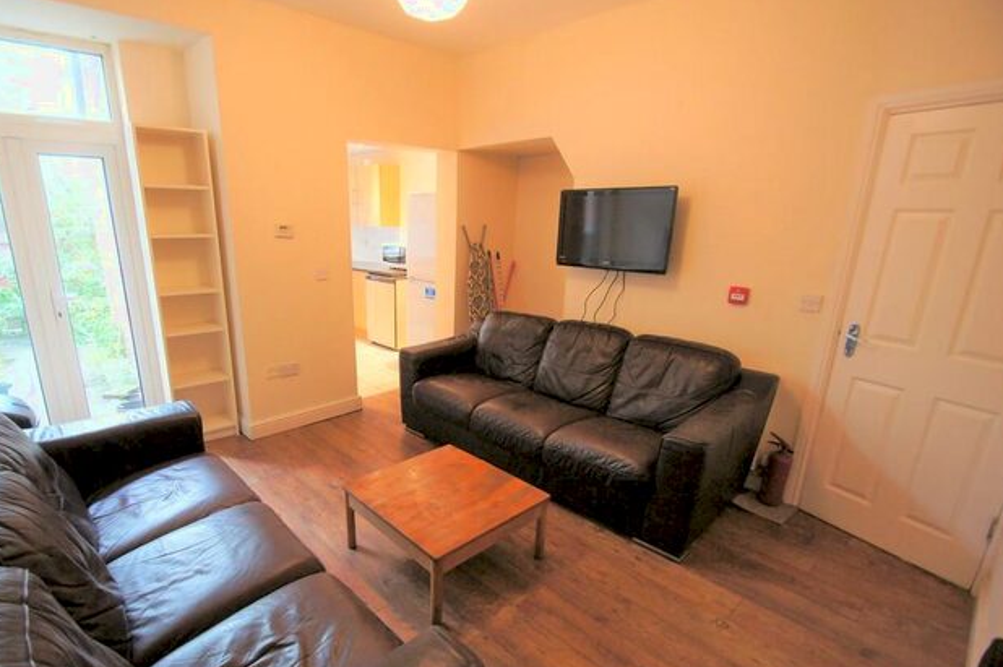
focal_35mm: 17
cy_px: 362
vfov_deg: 70.2
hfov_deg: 93.0
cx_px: 453
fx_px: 473
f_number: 3.5
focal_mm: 10
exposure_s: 1/30
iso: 800
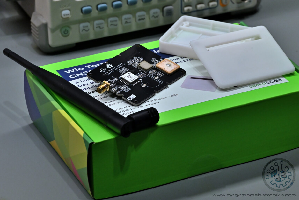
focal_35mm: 105
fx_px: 872
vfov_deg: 13.0
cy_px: 100
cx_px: 150
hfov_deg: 19.5
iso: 1250
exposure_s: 1/30
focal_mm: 105
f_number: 14
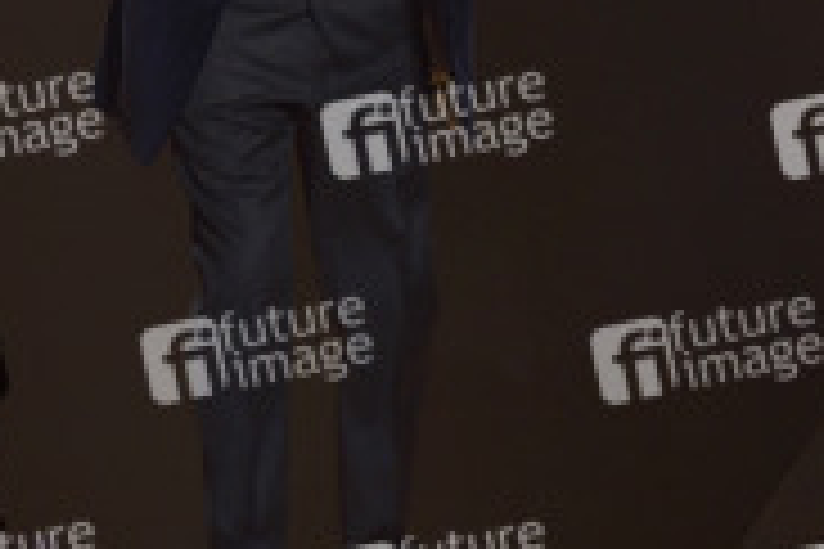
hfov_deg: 1.7
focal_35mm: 1231
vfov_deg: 1.1
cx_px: 317
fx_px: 28174
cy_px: 14
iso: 1600
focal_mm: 500
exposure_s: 1/200
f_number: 5.6
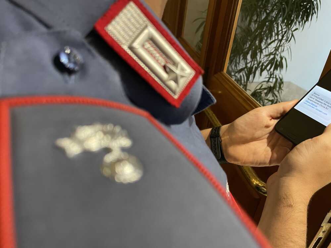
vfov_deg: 53.1
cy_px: 124
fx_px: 249
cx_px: 166
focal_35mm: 26
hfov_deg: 67.3
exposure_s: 1/50
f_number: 1.6
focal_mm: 4.2
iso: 320
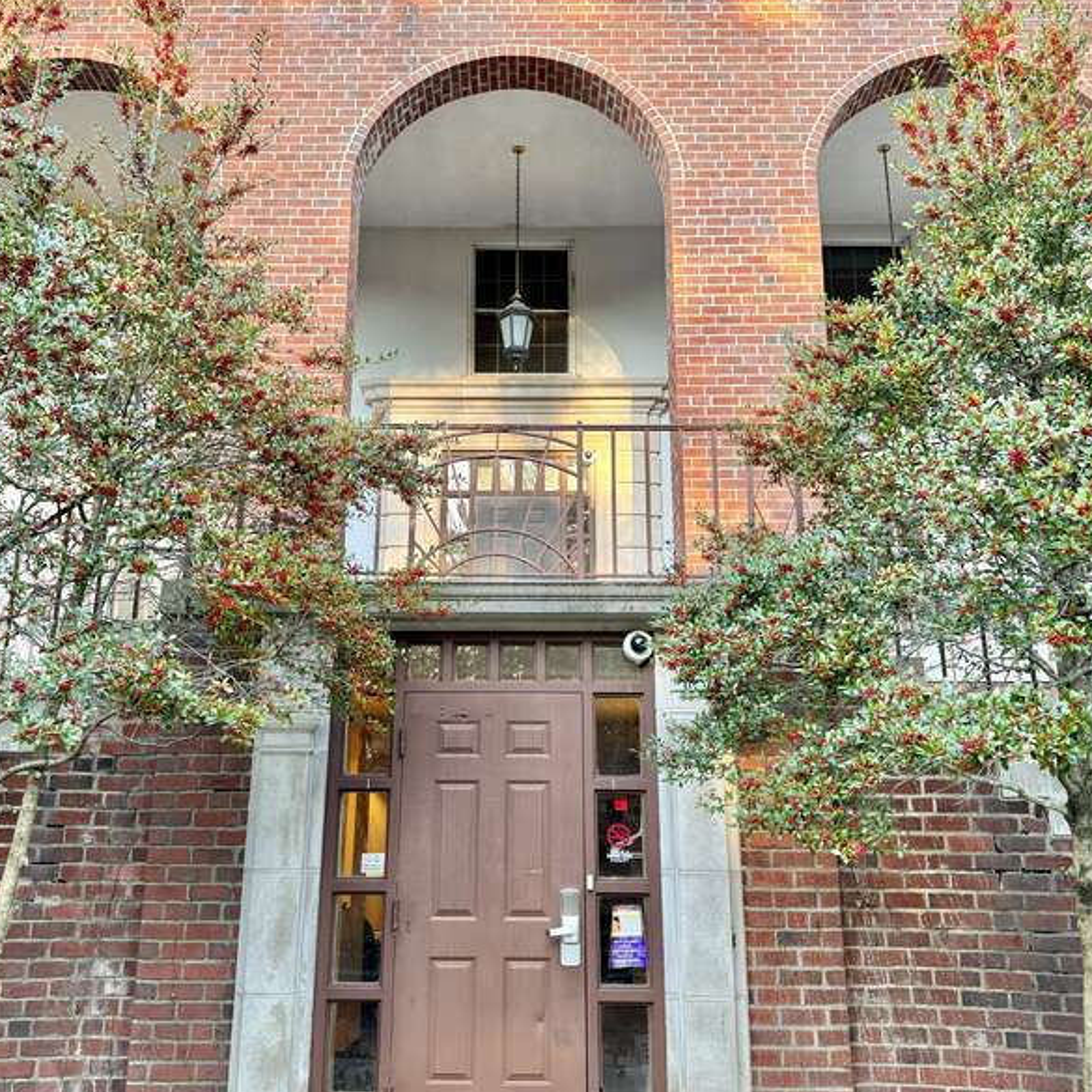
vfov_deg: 55.6
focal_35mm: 29
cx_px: 515
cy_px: 547
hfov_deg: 55.6
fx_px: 1035
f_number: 1.78
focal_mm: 6.86
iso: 100
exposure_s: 1/121
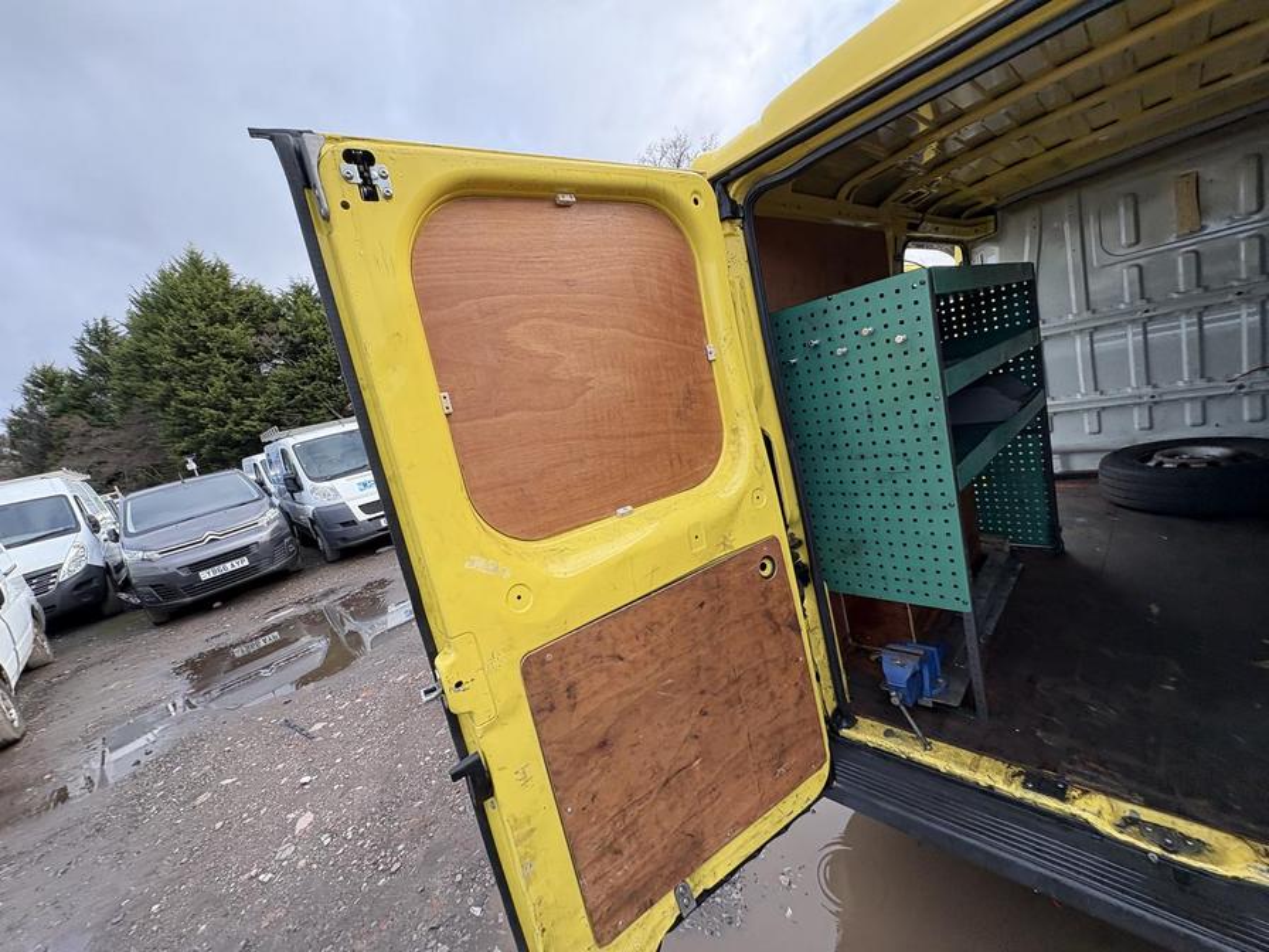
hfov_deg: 102.1
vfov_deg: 85.7
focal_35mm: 14
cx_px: 634
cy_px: 476
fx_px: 513
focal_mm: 2.22
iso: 40
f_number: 2.2
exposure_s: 1/240
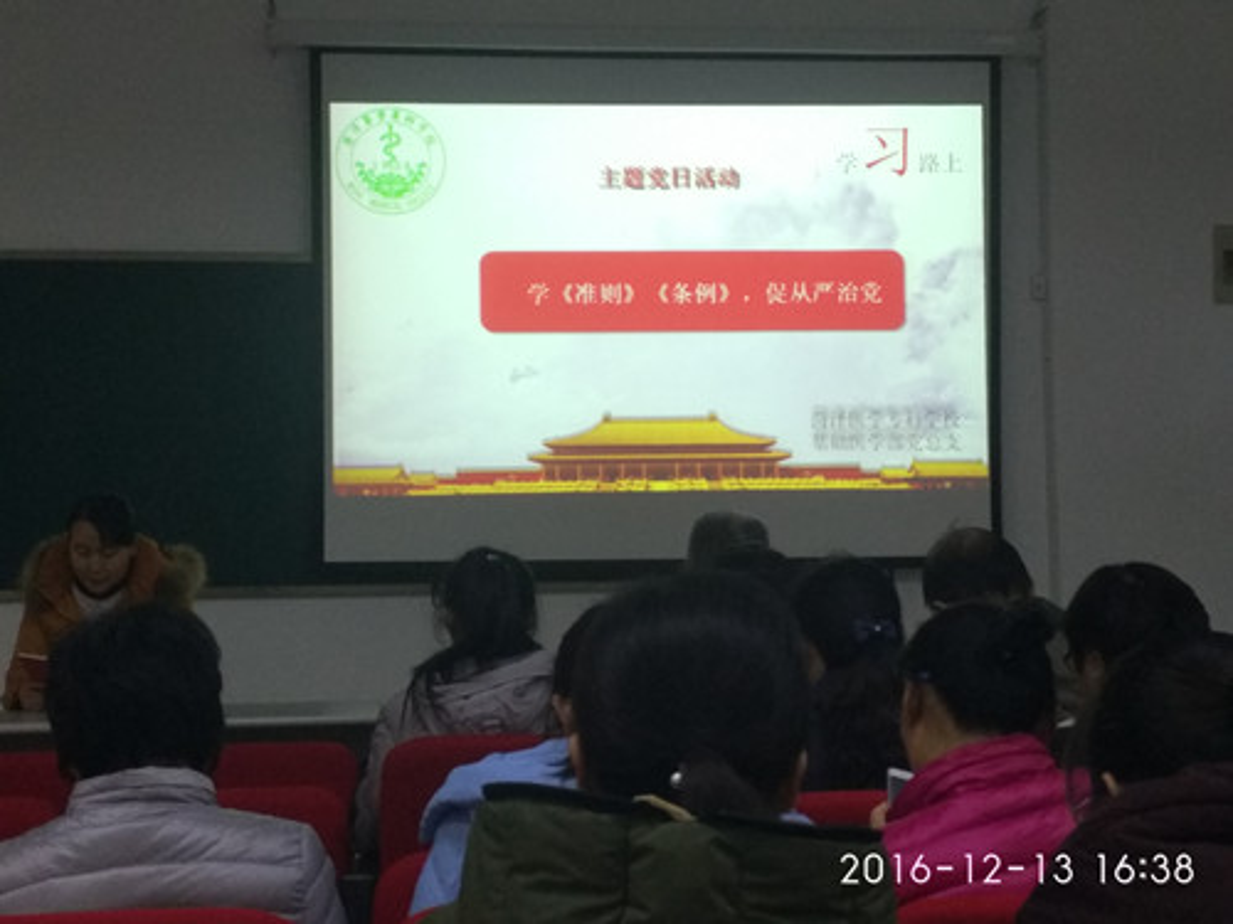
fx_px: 1069
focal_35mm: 30
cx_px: 616
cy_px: 462
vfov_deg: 46.8
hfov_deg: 60.0
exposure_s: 1/33
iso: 310
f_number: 2
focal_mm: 4.12
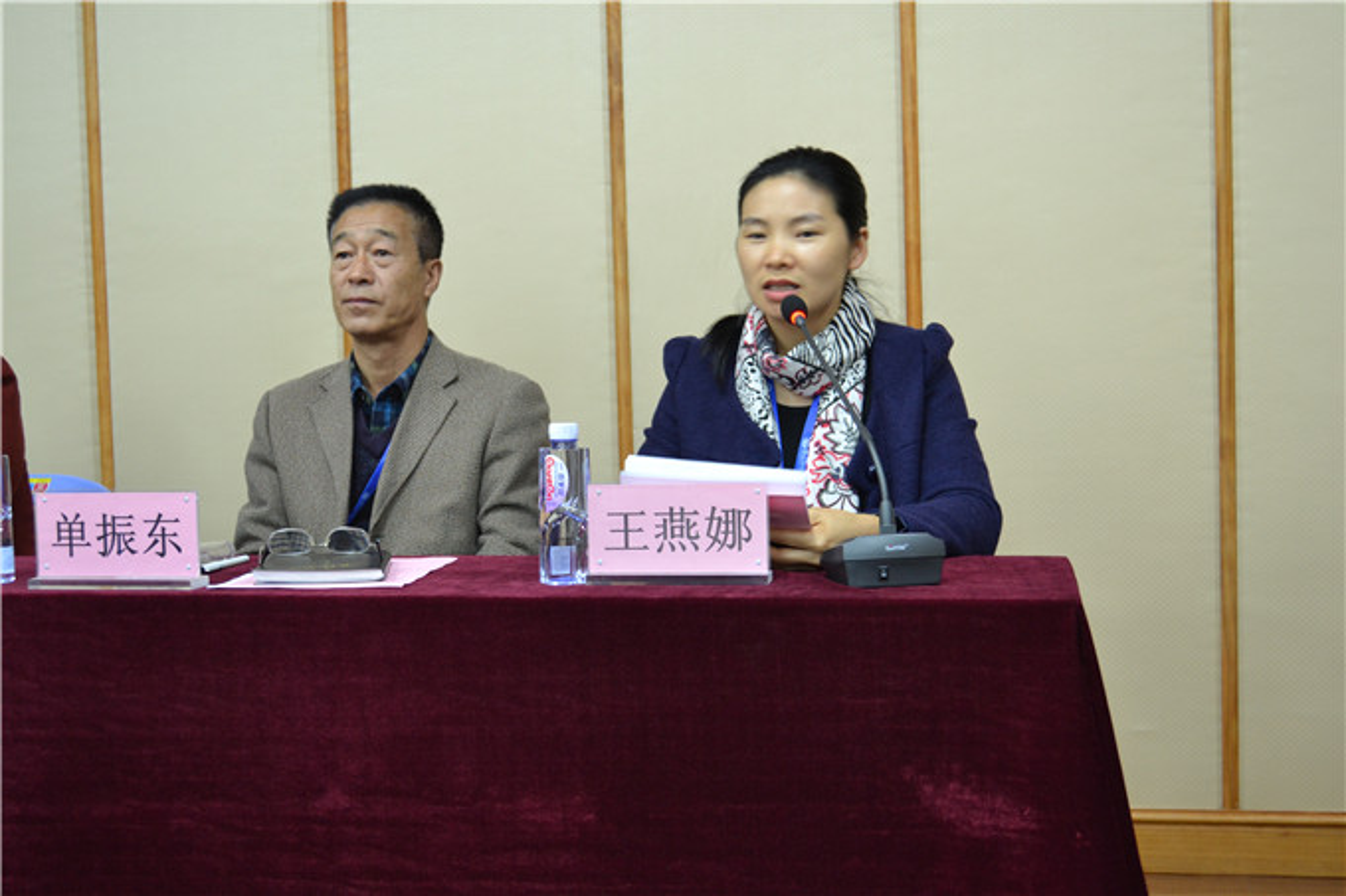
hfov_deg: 45.0
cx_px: 673
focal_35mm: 44
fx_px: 1626
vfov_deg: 30.8
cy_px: 448
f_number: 4.5
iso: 560
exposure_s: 1/15
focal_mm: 29
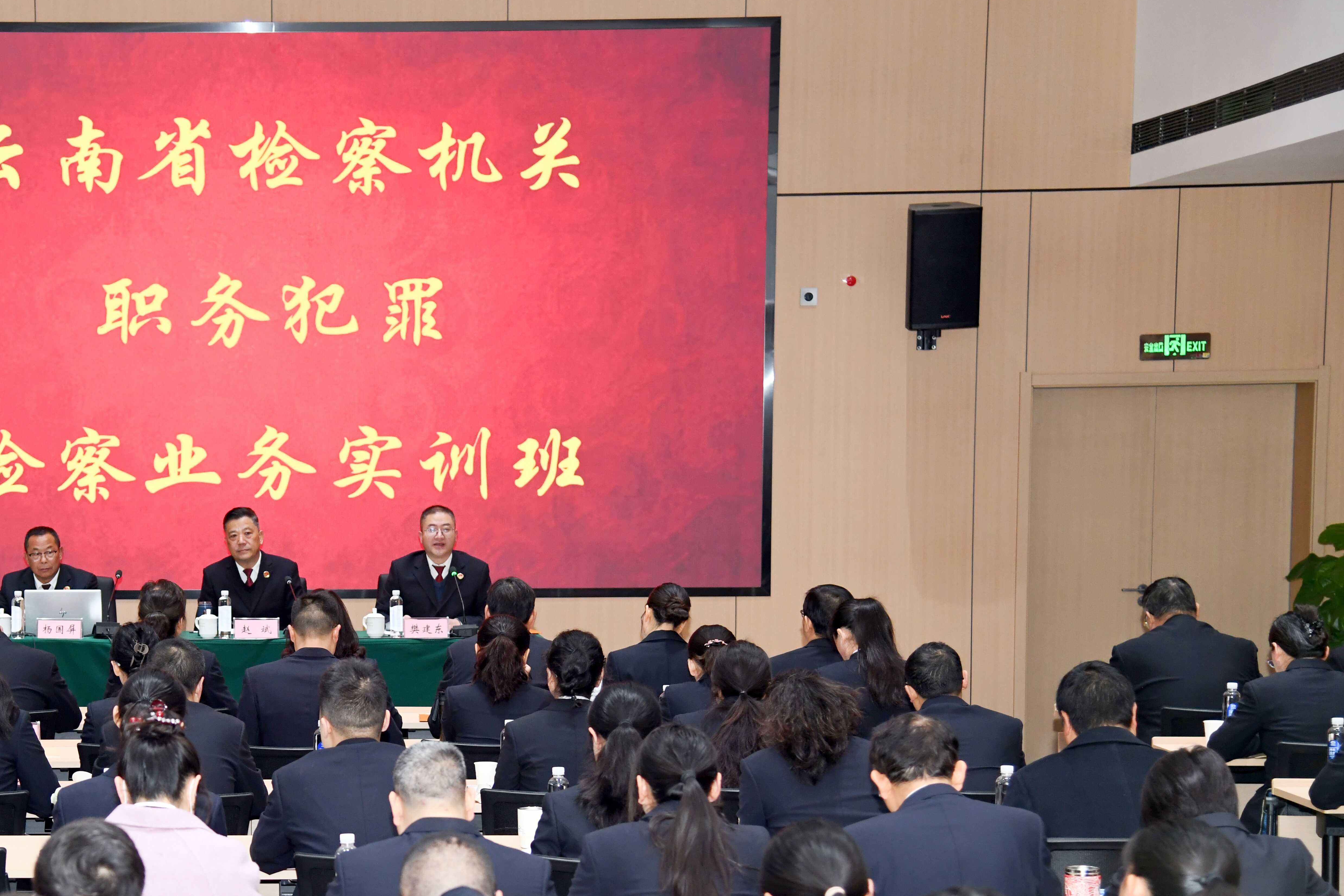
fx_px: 3322
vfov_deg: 15.3
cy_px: 687
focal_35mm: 89
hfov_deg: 22.6
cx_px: 265
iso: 1250
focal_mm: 55
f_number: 4
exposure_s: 1/160
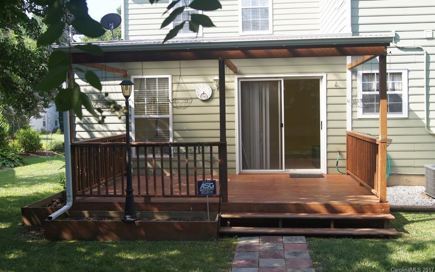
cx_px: 218
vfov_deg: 32.0
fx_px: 474
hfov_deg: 49.3
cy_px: 128
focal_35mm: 40
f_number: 6.3
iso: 100
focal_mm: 26
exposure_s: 1/80
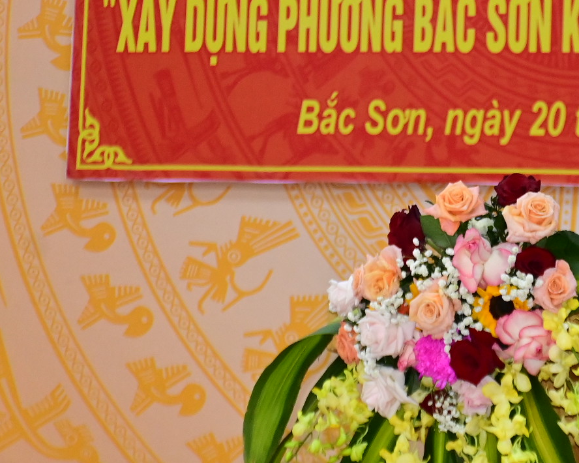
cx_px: 544
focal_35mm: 233
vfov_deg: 6.6
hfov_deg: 8.3
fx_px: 3992
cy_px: 43
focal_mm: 75
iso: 2500
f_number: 5
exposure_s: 1/200
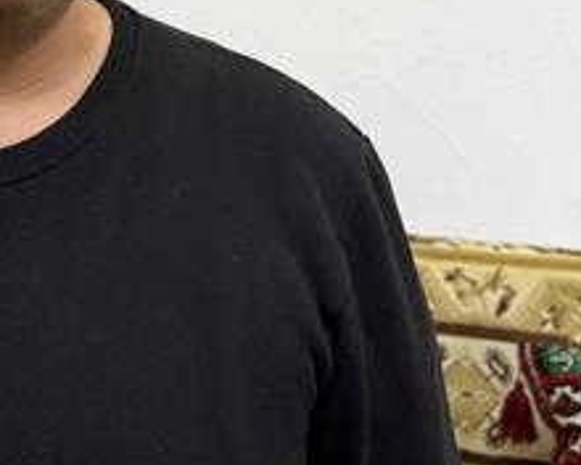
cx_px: 66
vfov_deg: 22.6
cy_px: -1
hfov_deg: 28.1
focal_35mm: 65
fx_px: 1118
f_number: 1.78
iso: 800
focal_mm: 6.76
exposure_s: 1/50
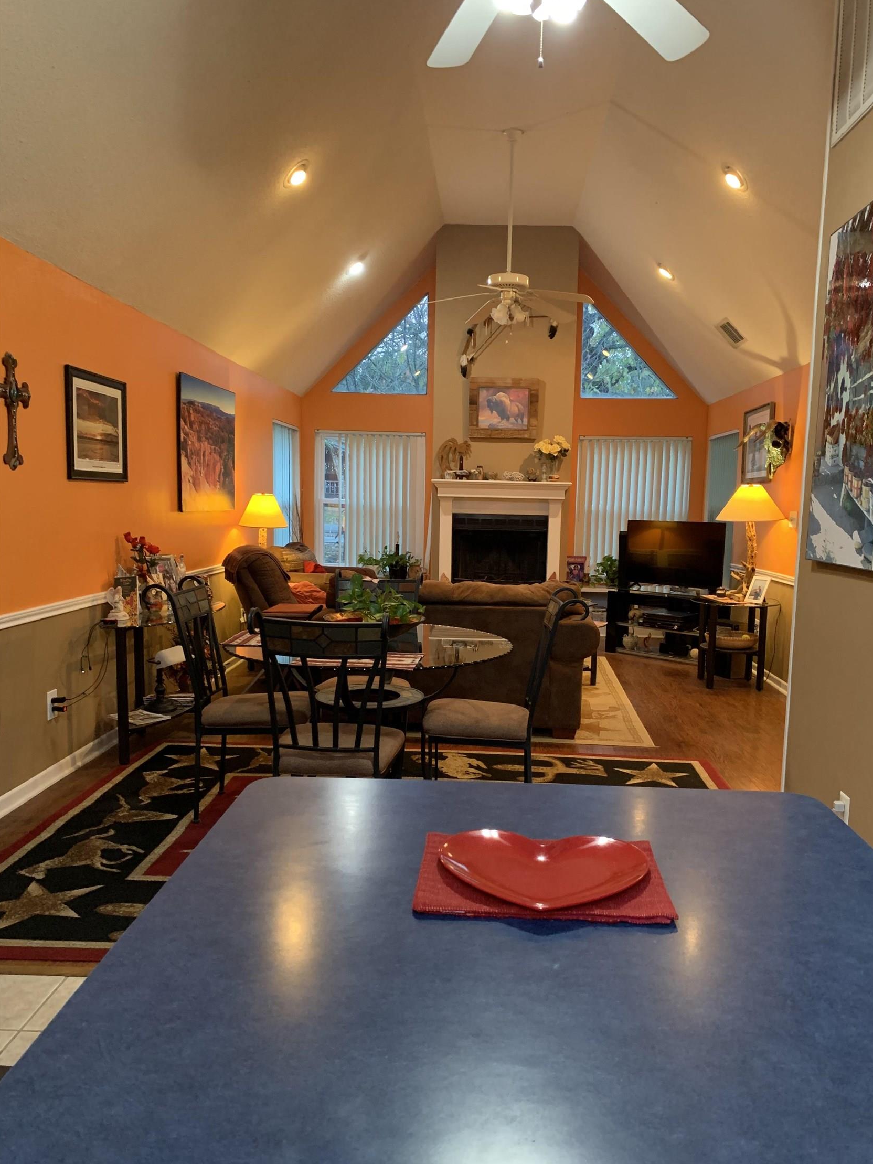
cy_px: 594
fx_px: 908
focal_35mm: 27
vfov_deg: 65.3
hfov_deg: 51.3
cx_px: 451
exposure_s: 1/40
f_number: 1.8
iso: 400
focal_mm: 4.25
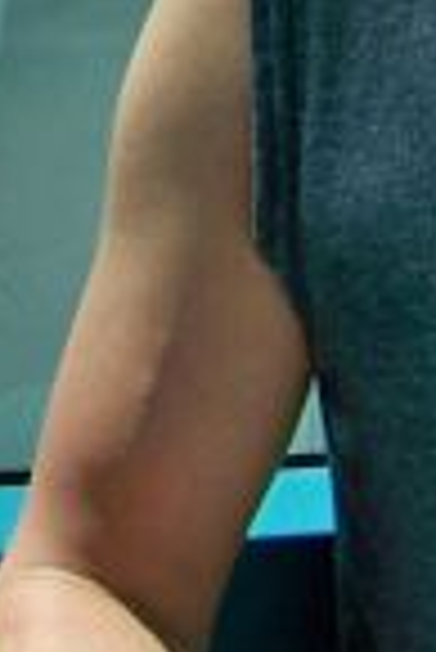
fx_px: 3425
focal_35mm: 189
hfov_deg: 7.0
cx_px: -414
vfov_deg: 10.0
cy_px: -679
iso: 64
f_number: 2.8
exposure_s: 1/1000
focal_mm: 5.85
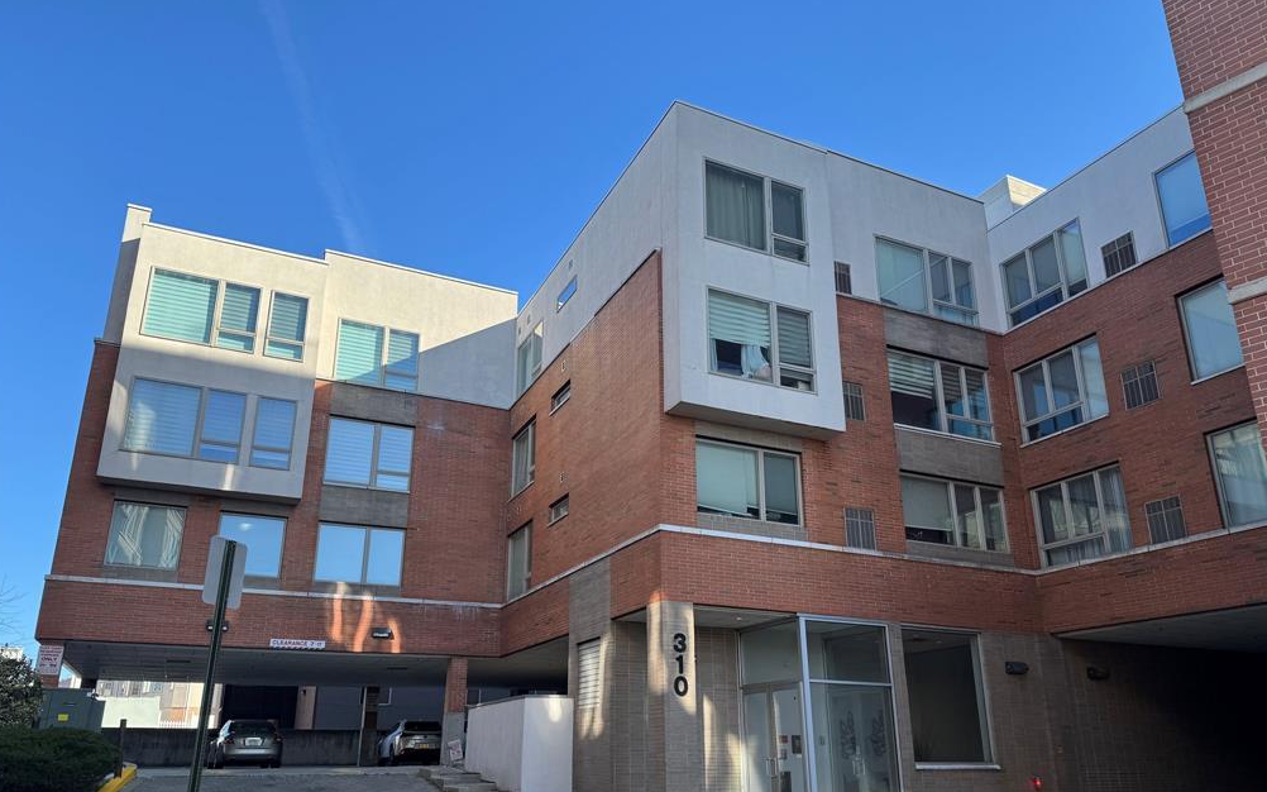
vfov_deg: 47.4
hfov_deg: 70.4
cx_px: 630
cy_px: 461
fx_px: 898
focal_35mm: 26
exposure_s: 1/1215
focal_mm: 6.76
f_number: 1.78
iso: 80
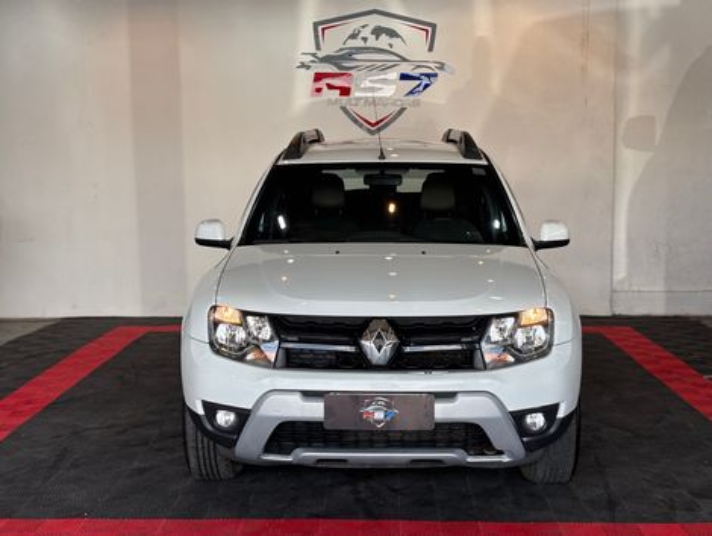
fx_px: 1071
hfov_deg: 36.8
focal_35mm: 52
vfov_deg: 28.1
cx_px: 356
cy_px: 268
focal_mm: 5.96
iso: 32
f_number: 1.6
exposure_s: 1/466
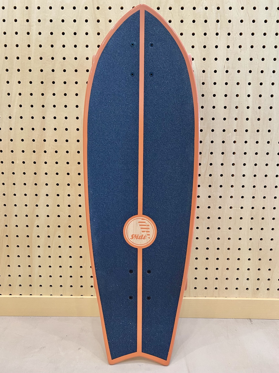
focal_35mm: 26
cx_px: 140
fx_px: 279
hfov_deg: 53.1
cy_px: 186
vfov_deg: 67.3
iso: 200
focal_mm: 4.25
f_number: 1.8
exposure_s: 1/60
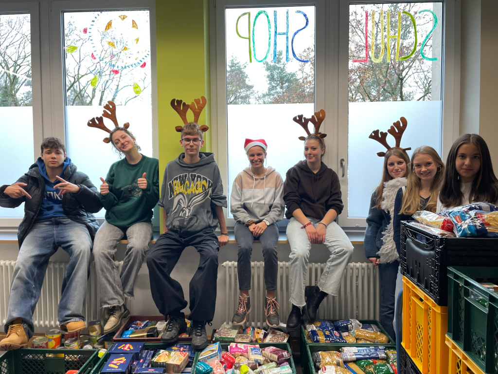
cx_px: 249
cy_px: 187
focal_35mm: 26
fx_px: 374
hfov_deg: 67.3
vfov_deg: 53.1
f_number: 1.6
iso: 160
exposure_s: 1/50
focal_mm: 4.2
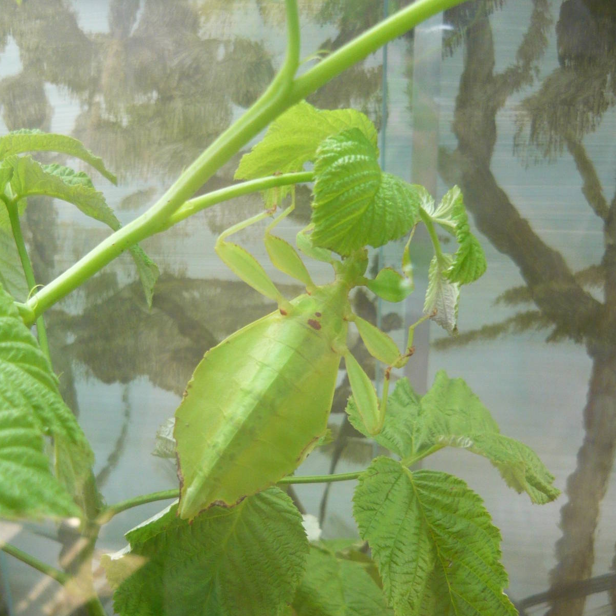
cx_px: 308
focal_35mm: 39
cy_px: 362
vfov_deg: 42.7
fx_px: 785
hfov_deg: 42.8
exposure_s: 1/30
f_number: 2.8
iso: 320
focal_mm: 5.5
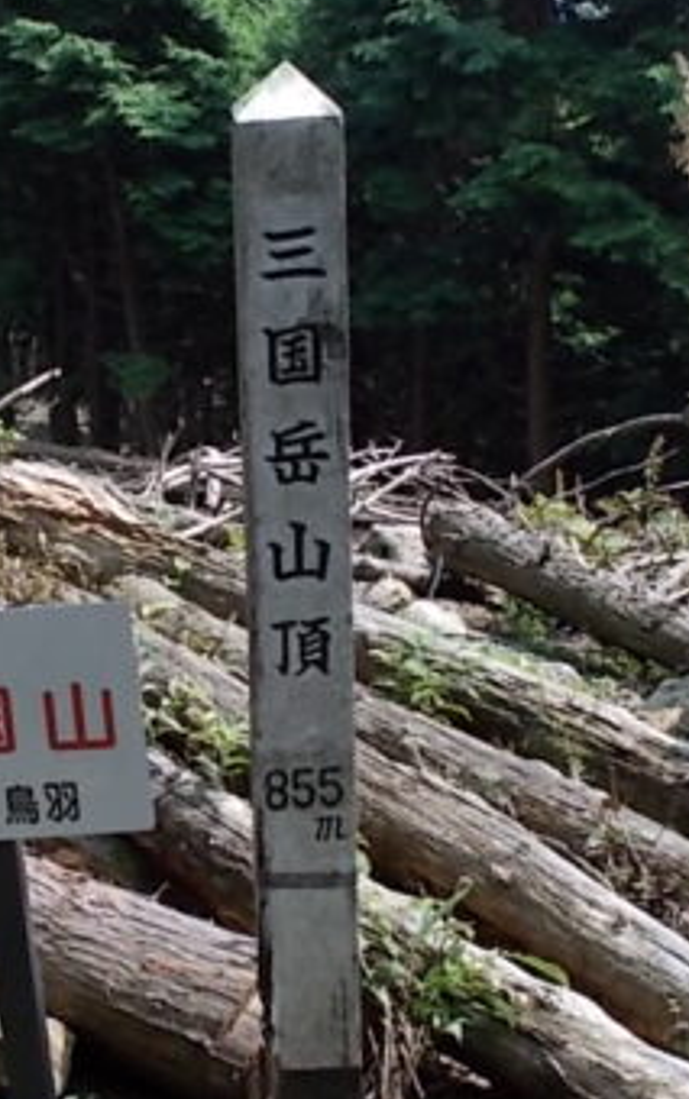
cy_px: 621
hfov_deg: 15.7
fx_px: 2489
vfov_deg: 24.9
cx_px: 171
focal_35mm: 83
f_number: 3.2
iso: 80
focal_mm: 4.6
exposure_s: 1/400
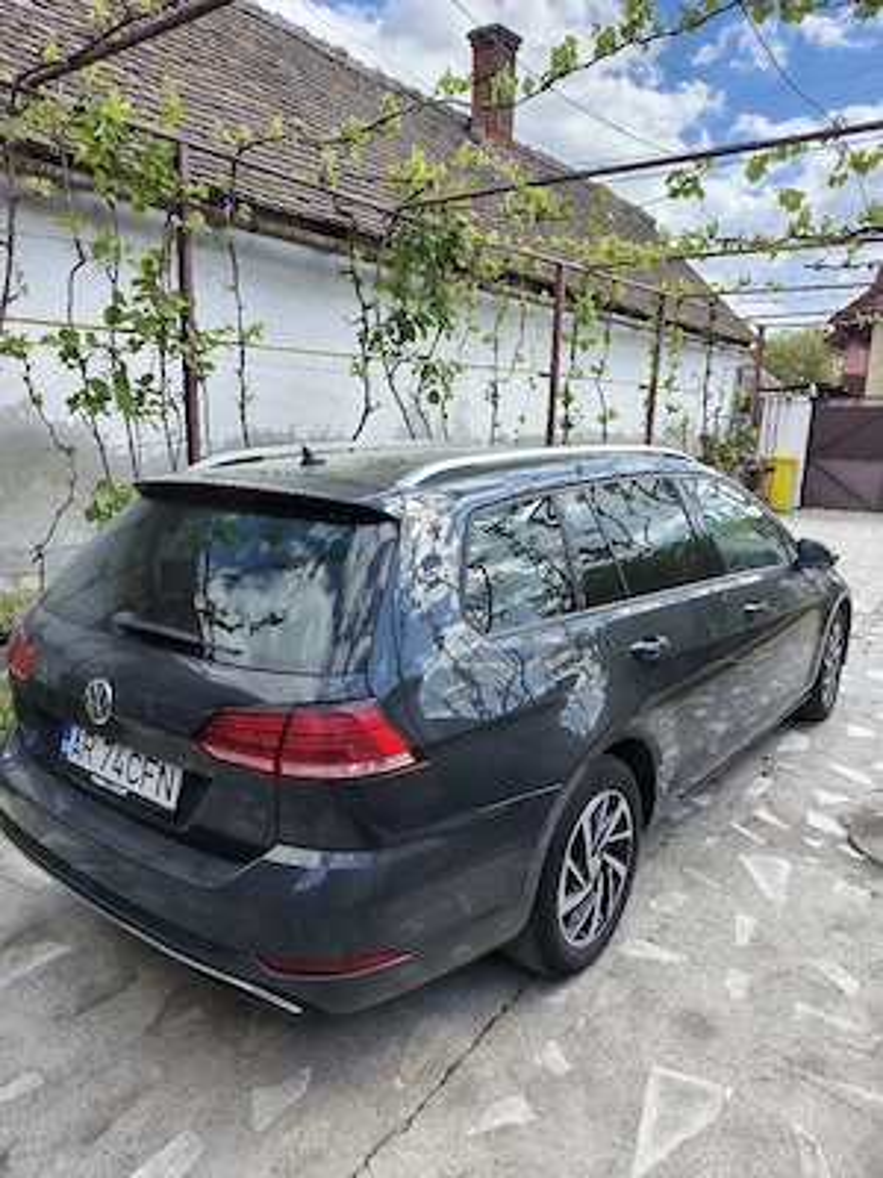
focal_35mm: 24
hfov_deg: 56.8
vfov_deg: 71.6
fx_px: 816
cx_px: 442
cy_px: 589
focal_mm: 5.56
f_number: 1.8
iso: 100
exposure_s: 1/526
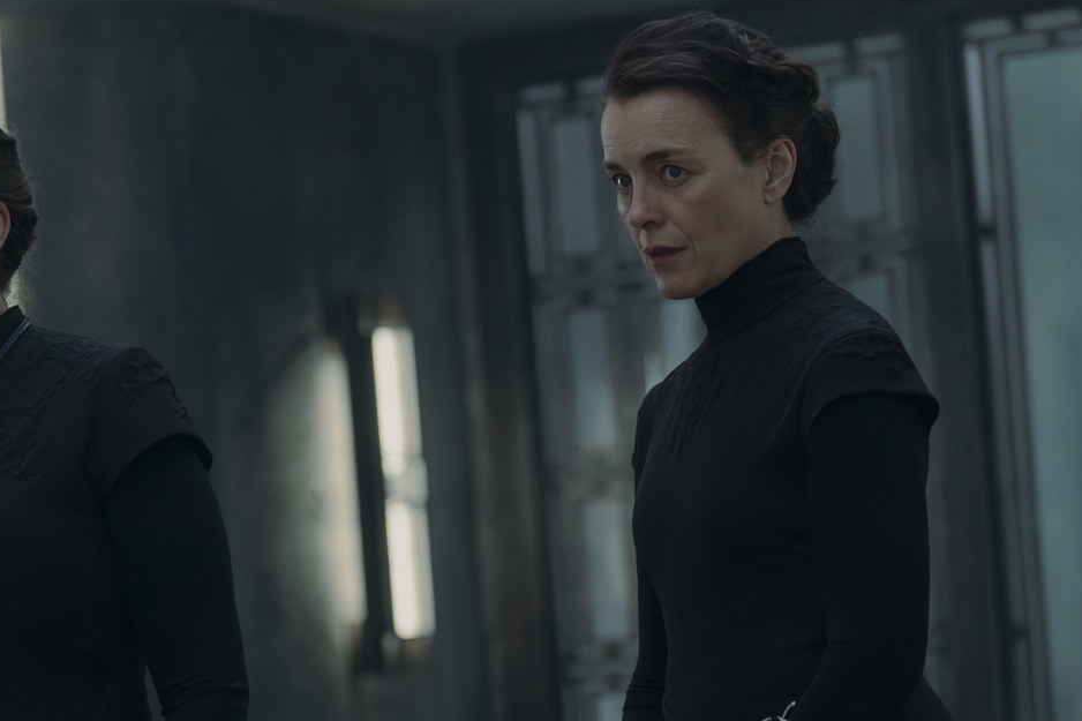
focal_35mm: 174
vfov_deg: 7.9
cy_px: 583
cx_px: 314
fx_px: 5228
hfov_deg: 11.8
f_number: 2.8
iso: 2000
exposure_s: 1/125
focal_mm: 103
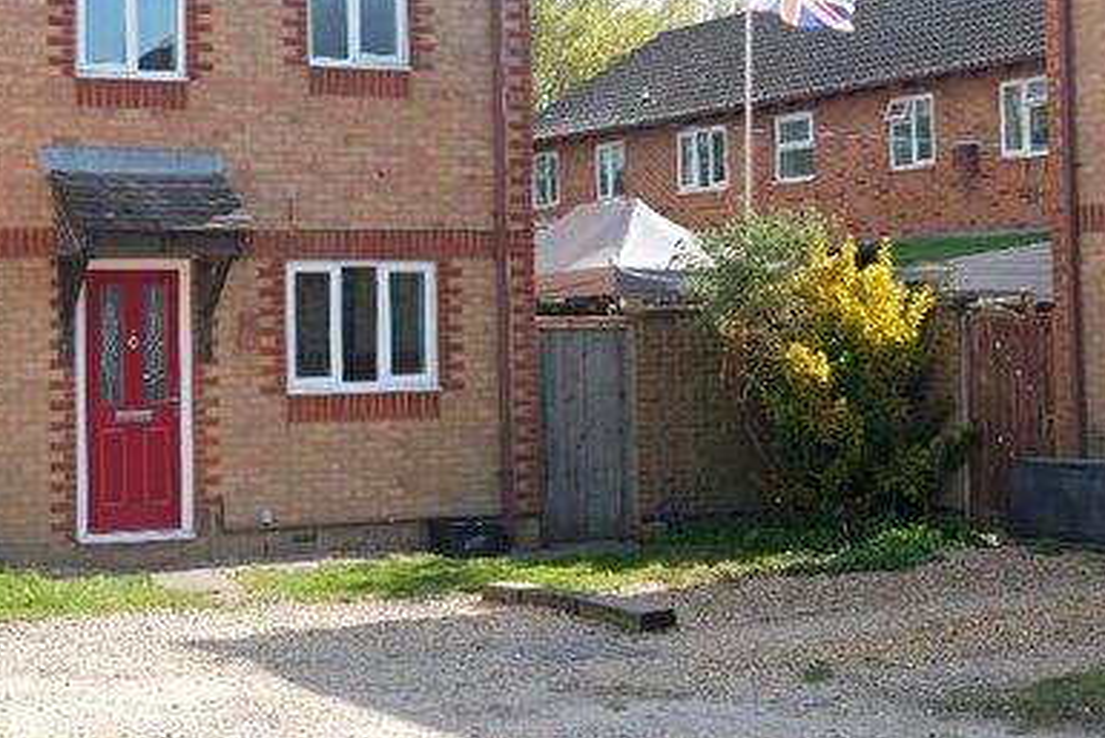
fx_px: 1842
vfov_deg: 22.5
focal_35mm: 60
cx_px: 158
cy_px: 243
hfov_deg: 32.1
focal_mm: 21.9
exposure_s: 1/250
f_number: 5.6
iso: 200
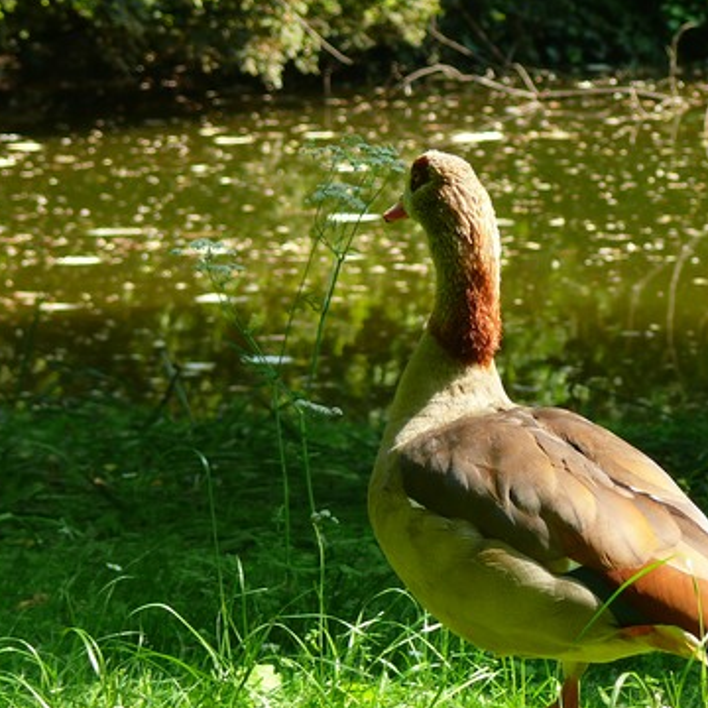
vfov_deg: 6.9
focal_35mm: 254
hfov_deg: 6.9
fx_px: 5878
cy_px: 315
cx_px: 677
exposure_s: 1/80
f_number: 3.6
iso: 100
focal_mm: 29.3
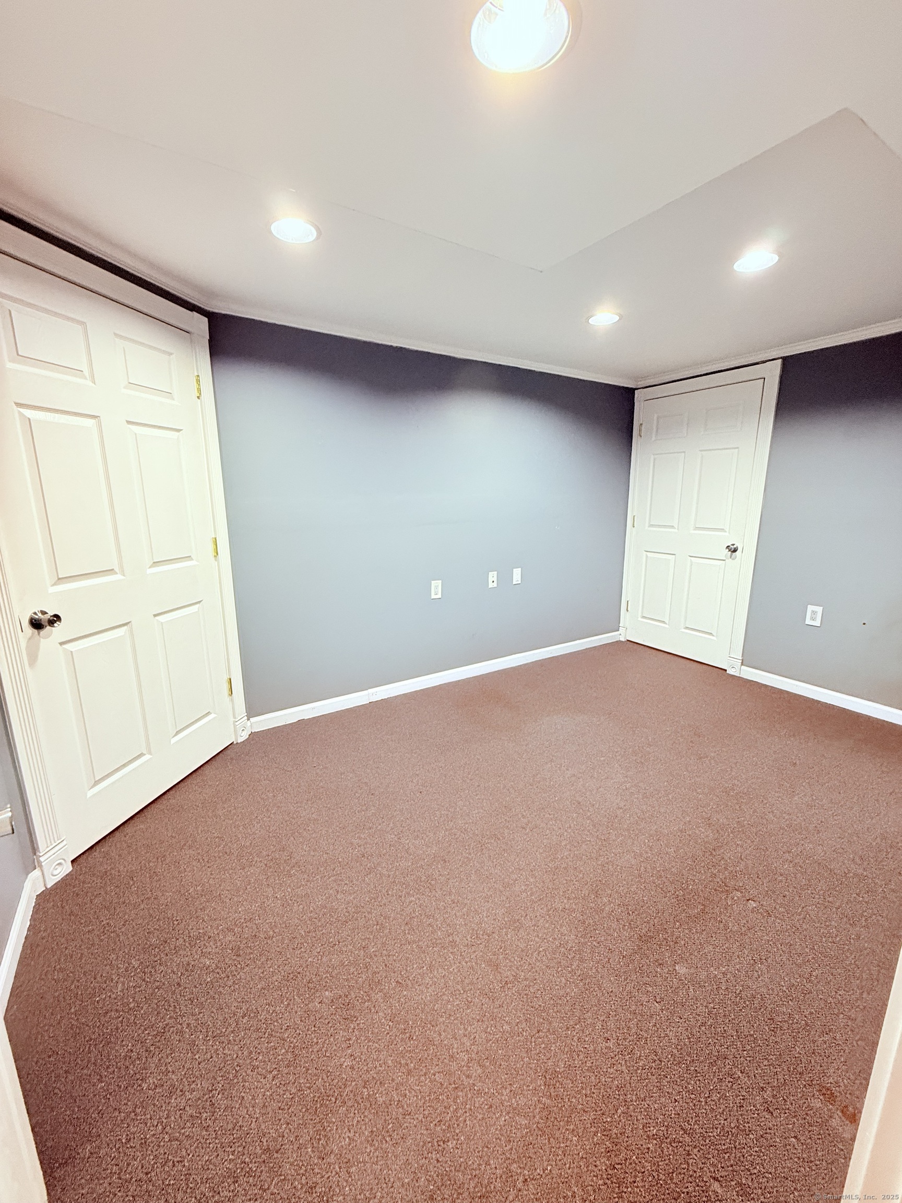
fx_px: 486
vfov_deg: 102.1
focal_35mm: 14
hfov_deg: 85.7
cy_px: 602
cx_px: 451
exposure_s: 1/60
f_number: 2.2
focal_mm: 2.22
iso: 400
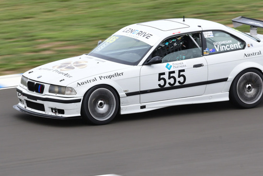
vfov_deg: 2.3
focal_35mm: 590
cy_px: 51
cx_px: 149
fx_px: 4314
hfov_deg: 3.5
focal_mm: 270
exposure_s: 1/250
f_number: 13
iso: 400
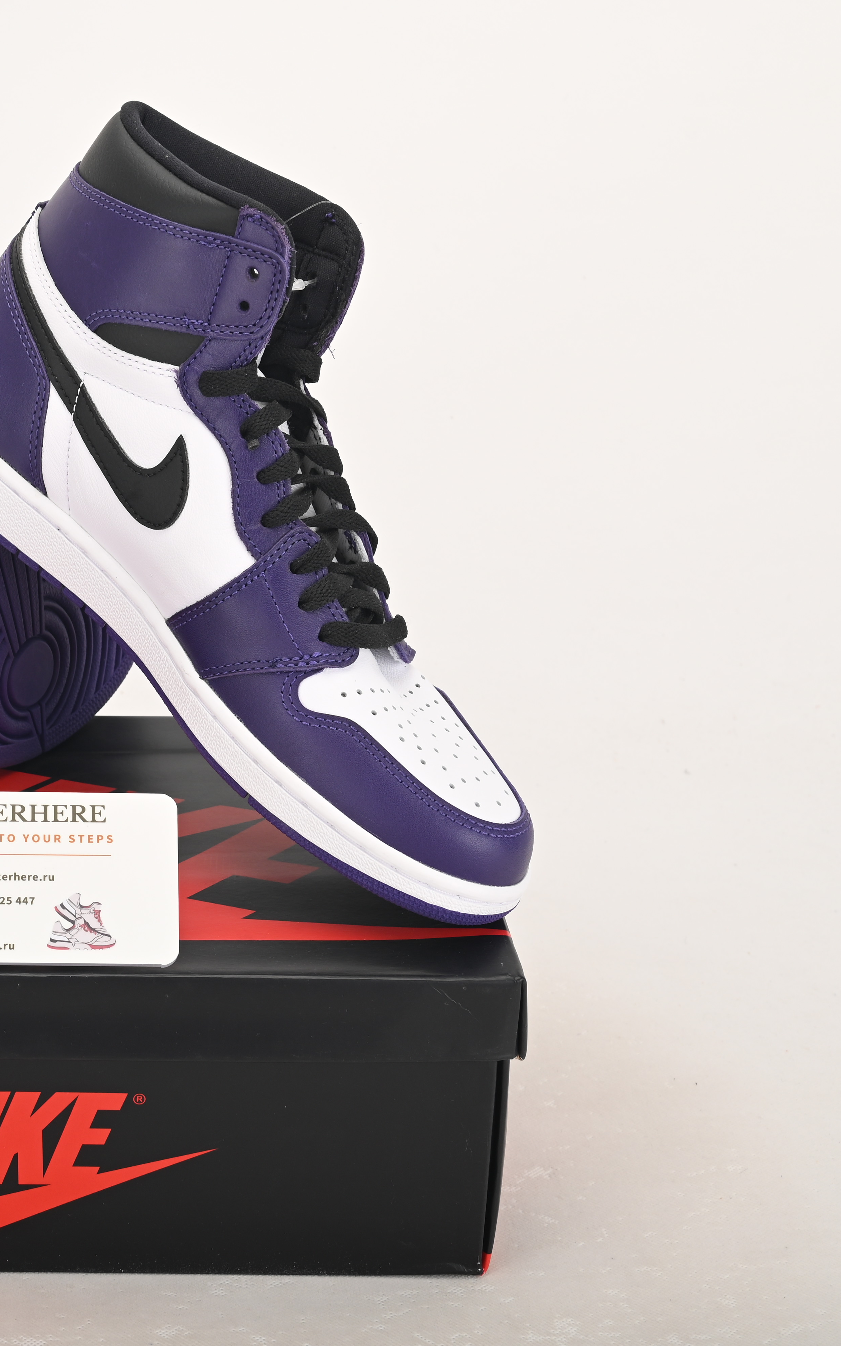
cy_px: 678
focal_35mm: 74
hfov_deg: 17.3
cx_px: 52
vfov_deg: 27.8
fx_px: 2714
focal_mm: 48
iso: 100
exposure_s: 1/200
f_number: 11
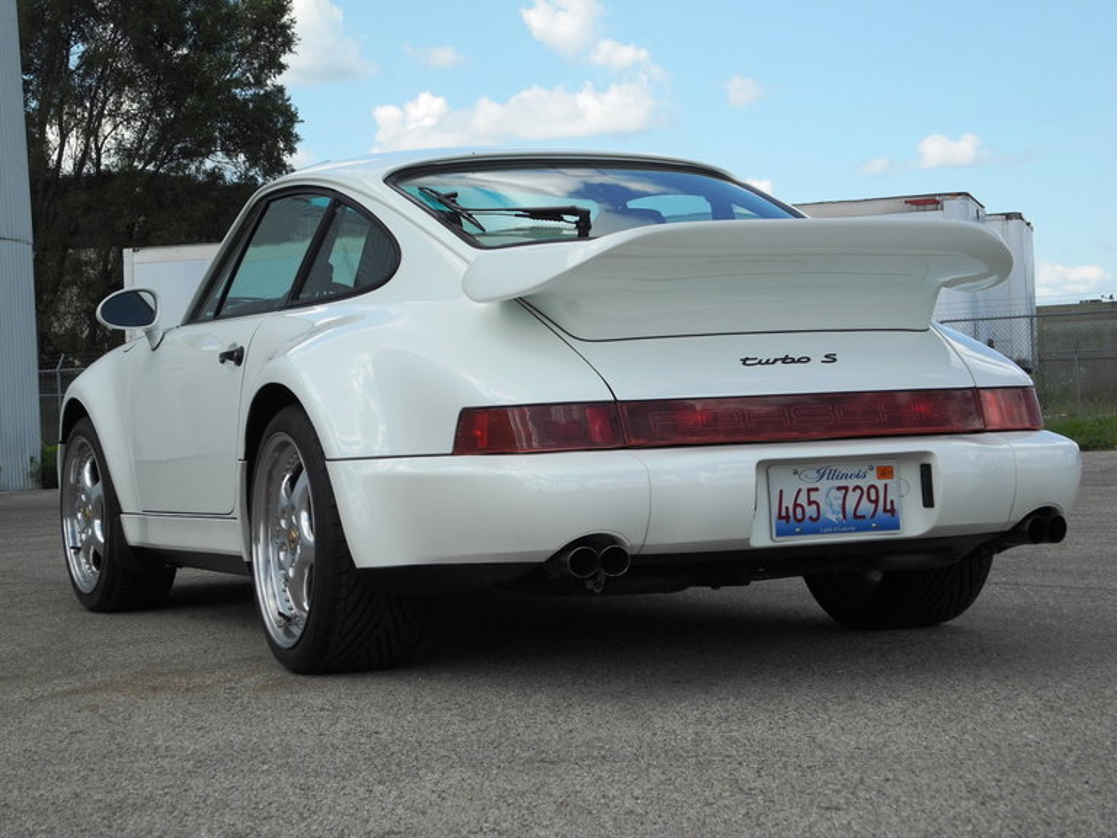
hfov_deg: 25.7
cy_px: 419
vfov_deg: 19.4
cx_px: 558
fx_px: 2452
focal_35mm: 76
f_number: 4
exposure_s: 1/678
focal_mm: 16.3
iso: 100
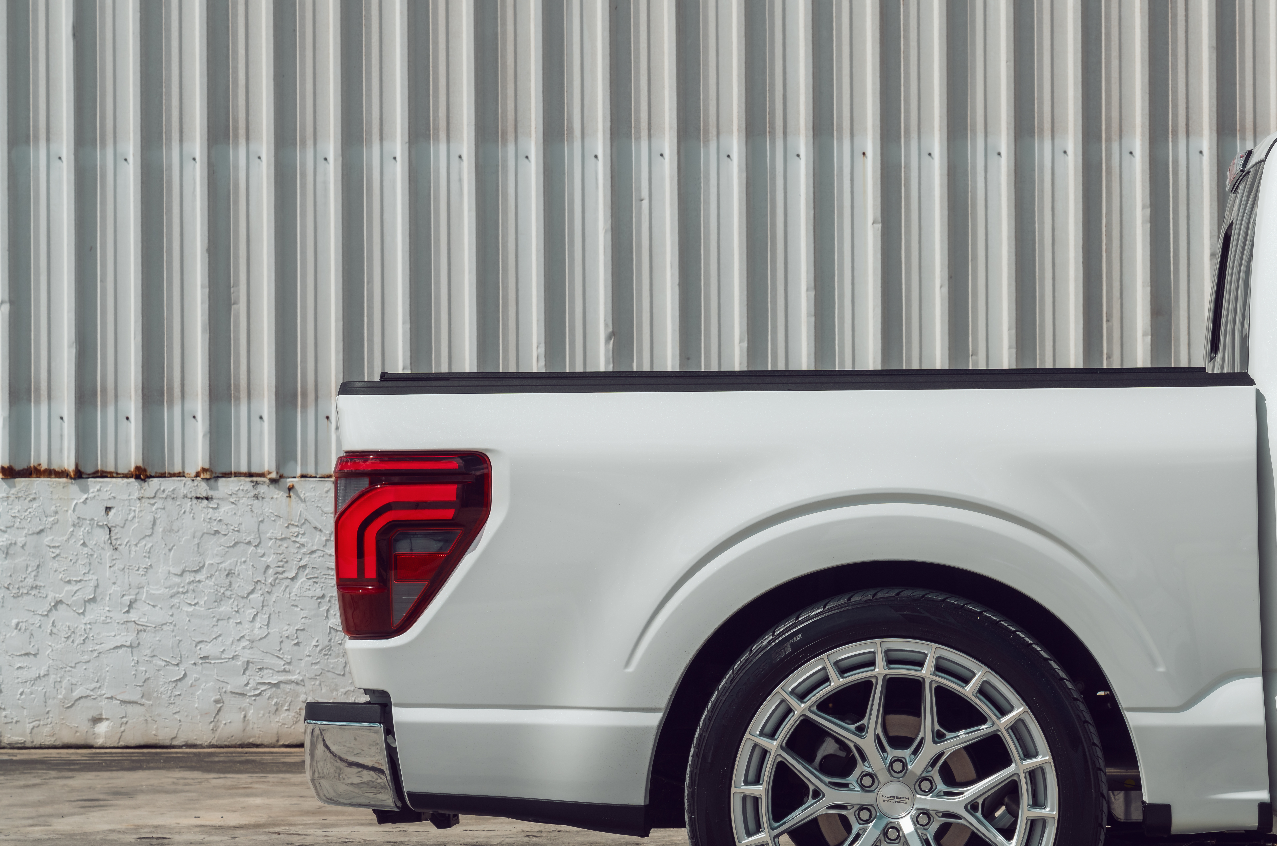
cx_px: 893
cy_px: 530
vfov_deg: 15.8
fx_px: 3044
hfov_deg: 23.5
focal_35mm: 86
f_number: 8
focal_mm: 58
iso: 100
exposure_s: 1/250
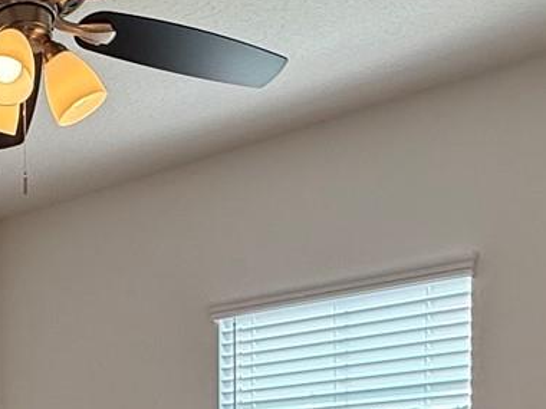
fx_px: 931
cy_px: 554
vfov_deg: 21.9
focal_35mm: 59
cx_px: -9
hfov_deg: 30.3
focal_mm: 2.22
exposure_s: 1/298
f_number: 2.2
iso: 64
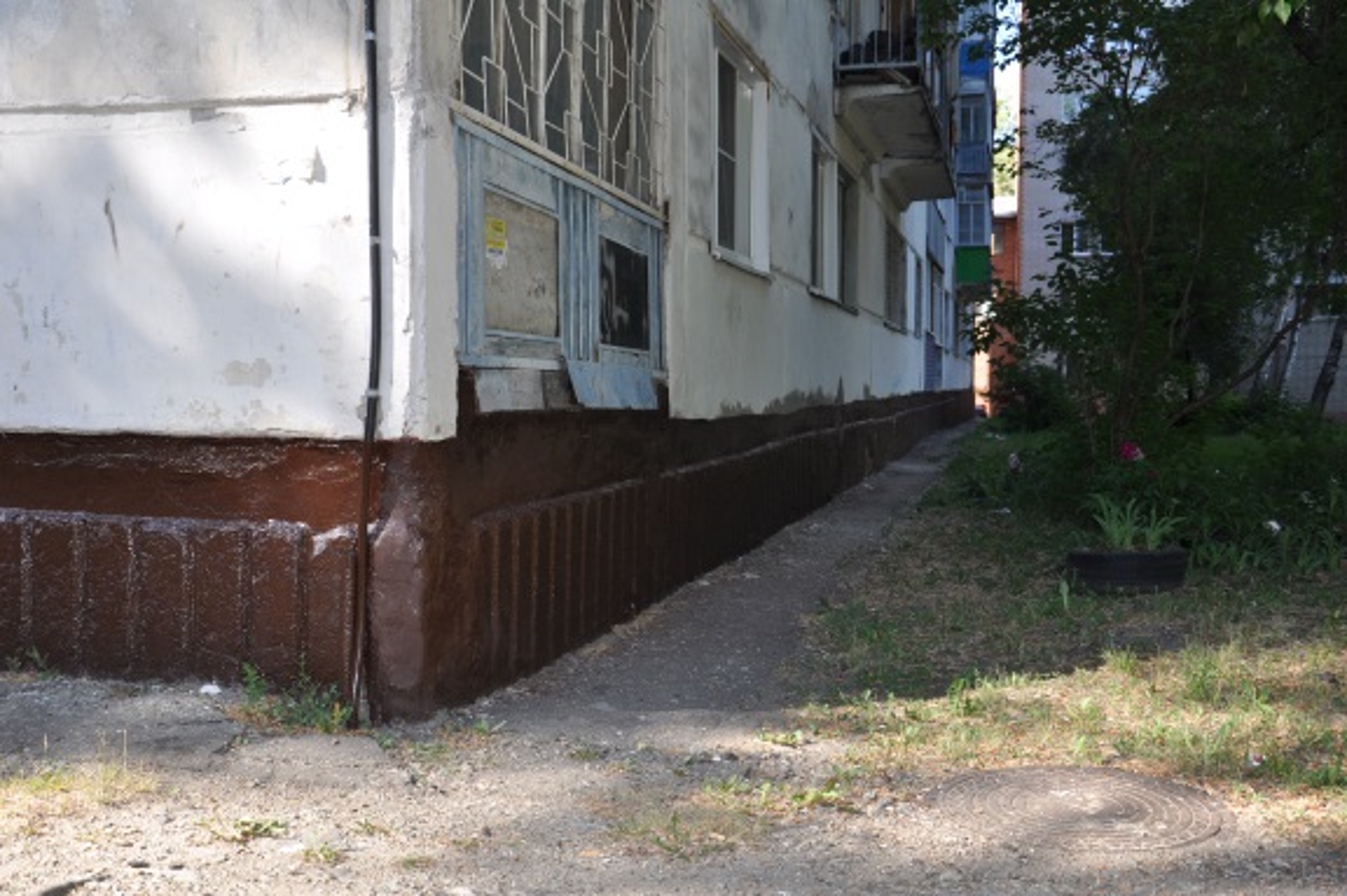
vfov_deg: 35.4
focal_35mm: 38
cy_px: 448
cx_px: 674
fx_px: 1402
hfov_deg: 51.3
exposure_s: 1/200
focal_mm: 25
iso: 200
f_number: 5.6
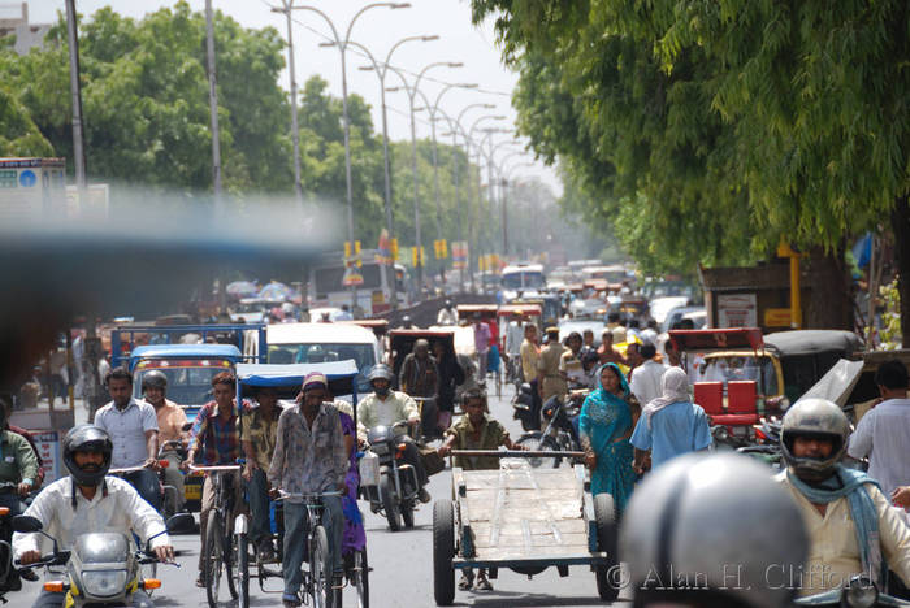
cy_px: 304
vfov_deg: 5.4
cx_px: 455
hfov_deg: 8.1
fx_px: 6451
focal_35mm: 255
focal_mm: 170
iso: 160
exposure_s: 1/400
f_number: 5.6
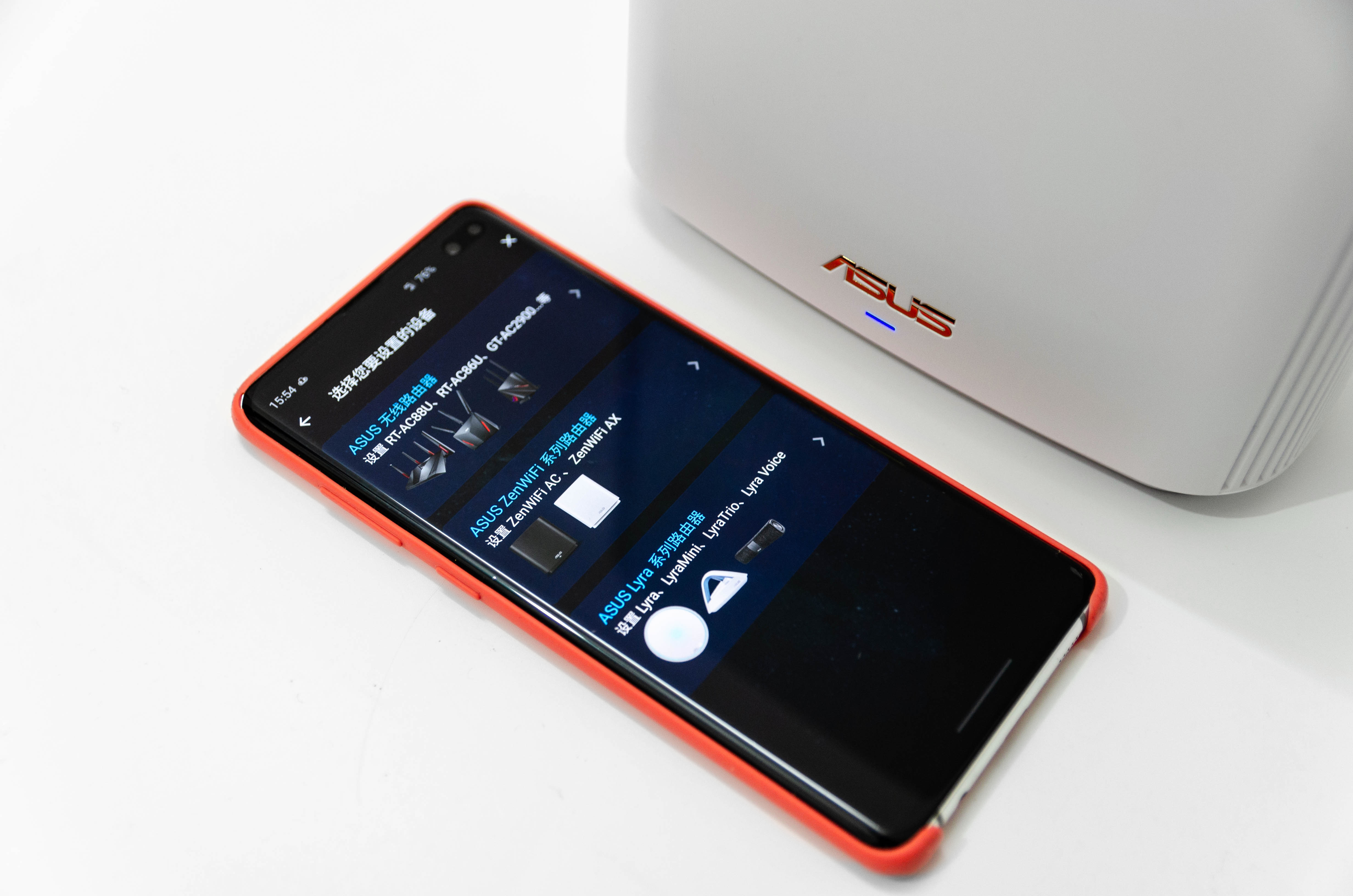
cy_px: 448
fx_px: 1913
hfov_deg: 39.0
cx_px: 676
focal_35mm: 51
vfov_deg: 26.4
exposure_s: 1/30
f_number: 3.2
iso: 200
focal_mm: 34
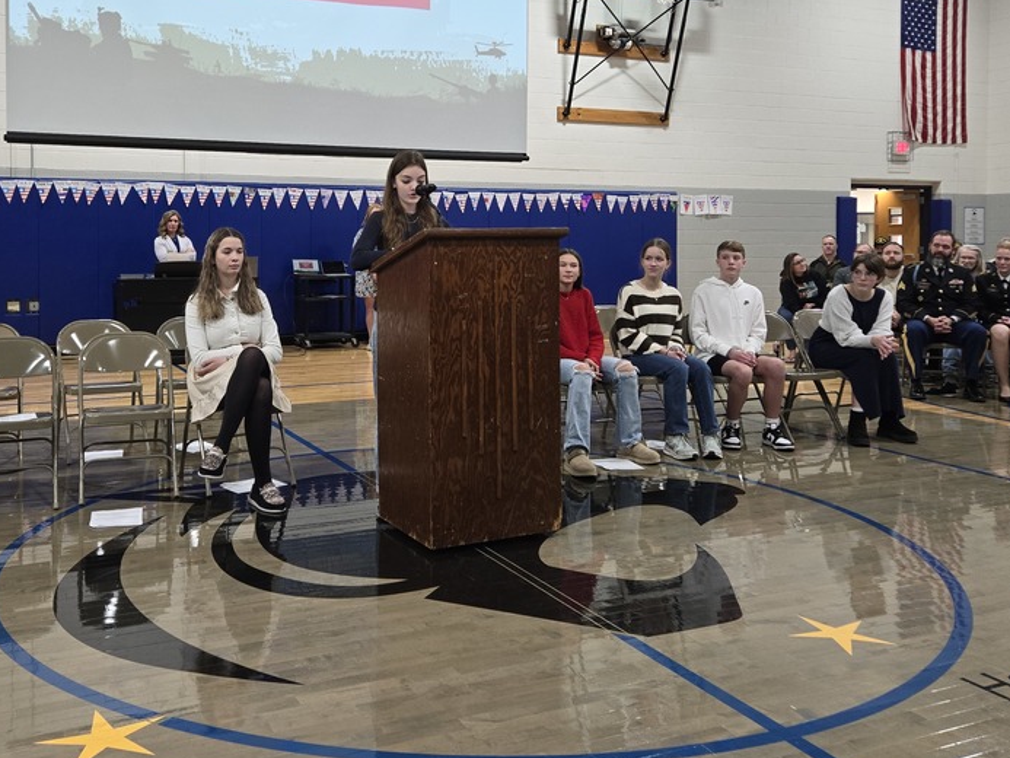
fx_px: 992
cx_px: 402
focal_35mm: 34
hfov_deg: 53.6
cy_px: 265
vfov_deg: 41.4
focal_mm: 5.4
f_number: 1.8
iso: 250
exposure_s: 1/120
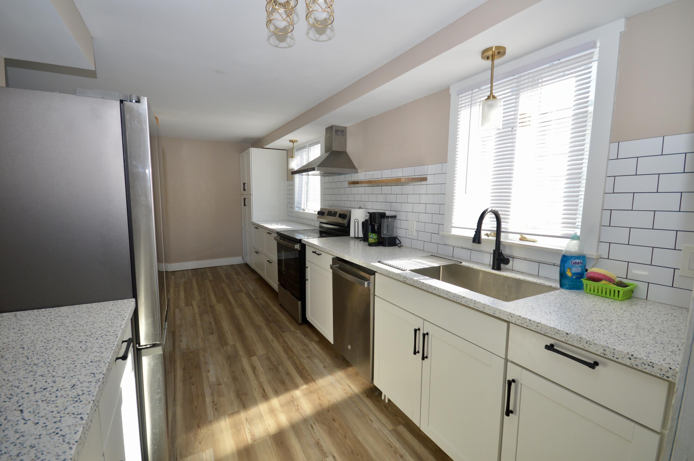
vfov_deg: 77.2
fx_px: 289
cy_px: 230
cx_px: 347
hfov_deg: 100.4
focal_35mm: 15
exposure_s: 1/125
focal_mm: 10
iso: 360
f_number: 5.6
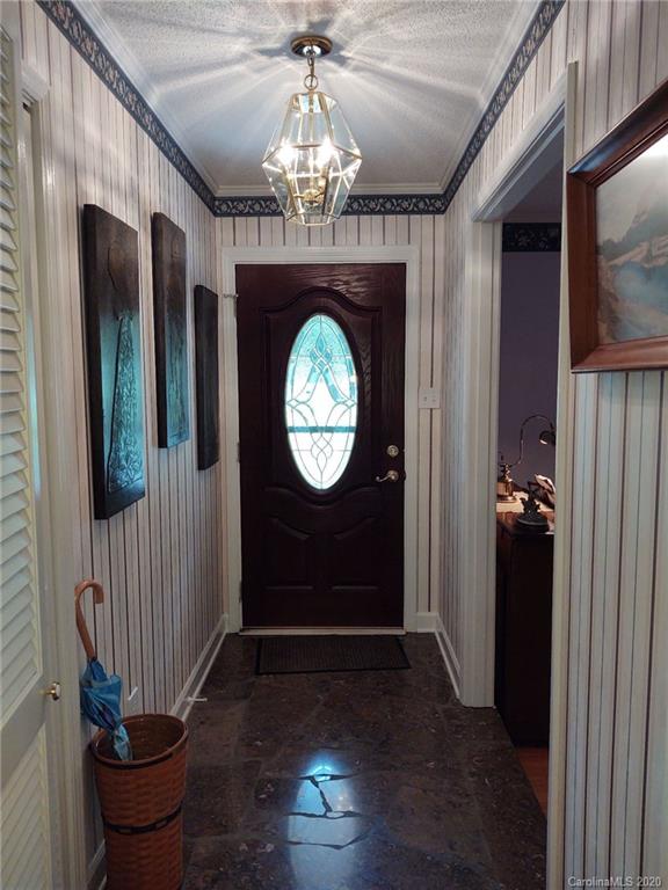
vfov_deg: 65.3
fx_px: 695
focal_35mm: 27
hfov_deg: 51.4
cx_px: 334
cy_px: 445
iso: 164
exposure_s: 1/100
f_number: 1.7
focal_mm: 4.75
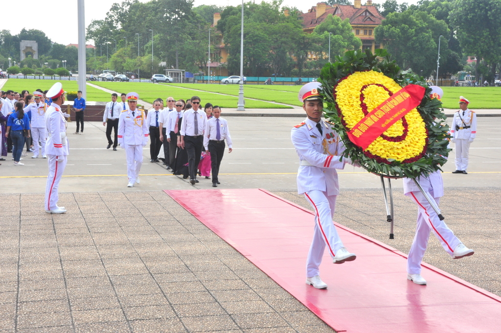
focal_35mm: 63
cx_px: 250
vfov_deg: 21.5
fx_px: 876
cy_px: 166
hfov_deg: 31.9
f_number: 14
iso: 250
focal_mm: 42
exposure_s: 1/125
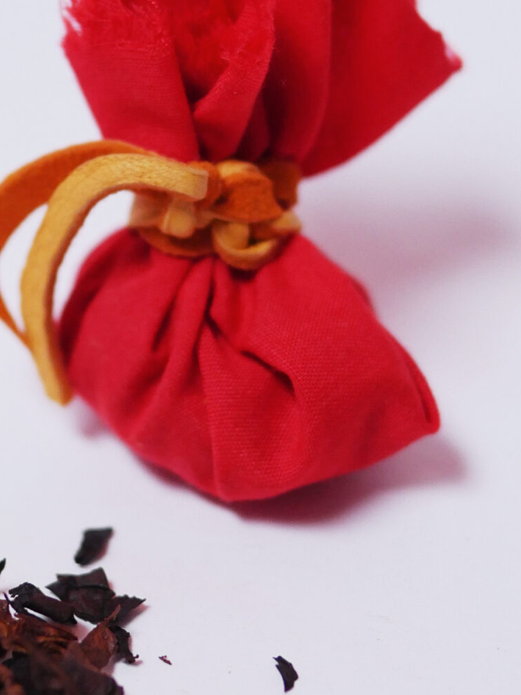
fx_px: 2569
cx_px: 76
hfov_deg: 11.5
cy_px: 276
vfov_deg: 15.4
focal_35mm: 128
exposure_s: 1/250
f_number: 2.2
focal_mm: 25
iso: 800
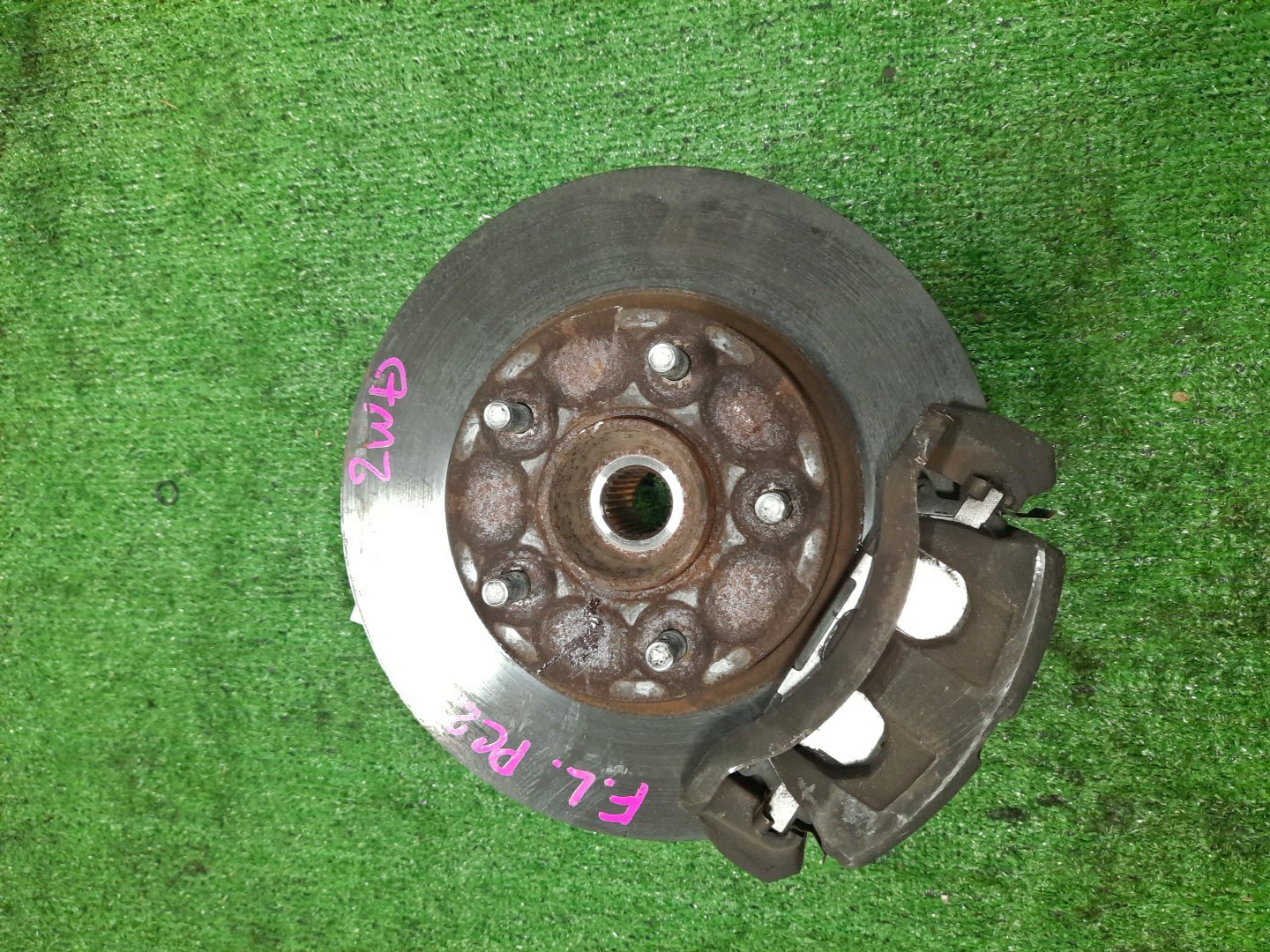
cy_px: 476
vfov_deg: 54.9
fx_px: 917
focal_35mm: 25
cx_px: 635
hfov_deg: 69.4
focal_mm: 4.6
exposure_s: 1/33
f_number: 2
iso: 276
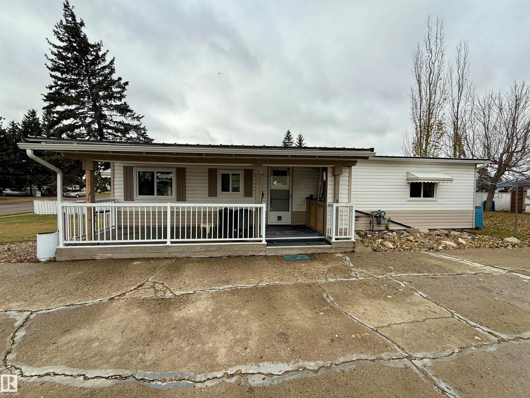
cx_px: 265
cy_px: 199
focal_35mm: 14
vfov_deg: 85.7
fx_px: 214
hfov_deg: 102.1
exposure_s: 1/742
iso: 50
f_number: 2.2
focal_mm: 2.22
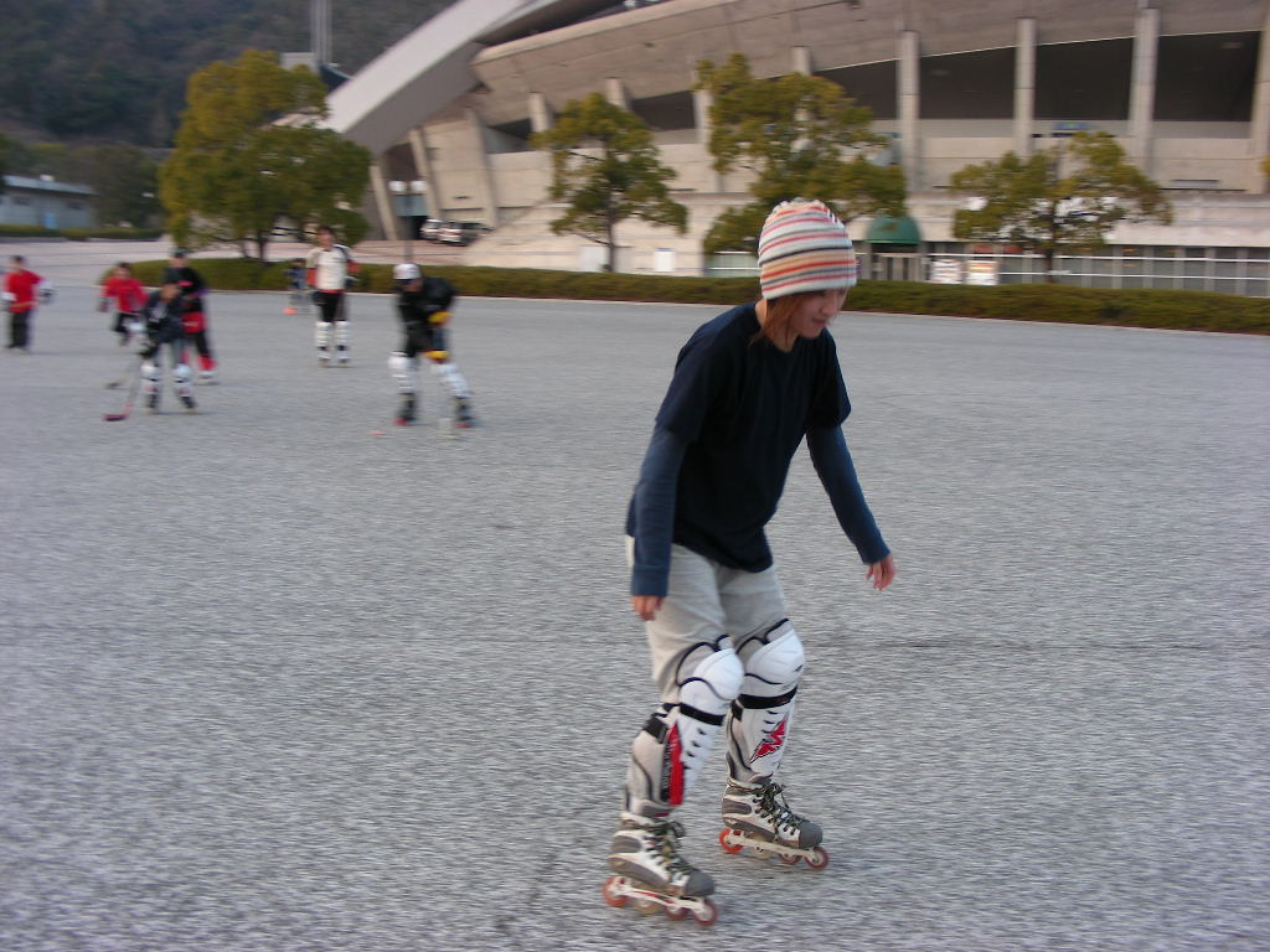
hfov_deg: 45.8
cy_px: 476
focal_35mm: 41
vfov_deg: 35.1
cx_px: 635
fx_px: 1504
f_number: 3.5
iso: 50
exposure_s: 1/67.7
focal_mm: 6.8
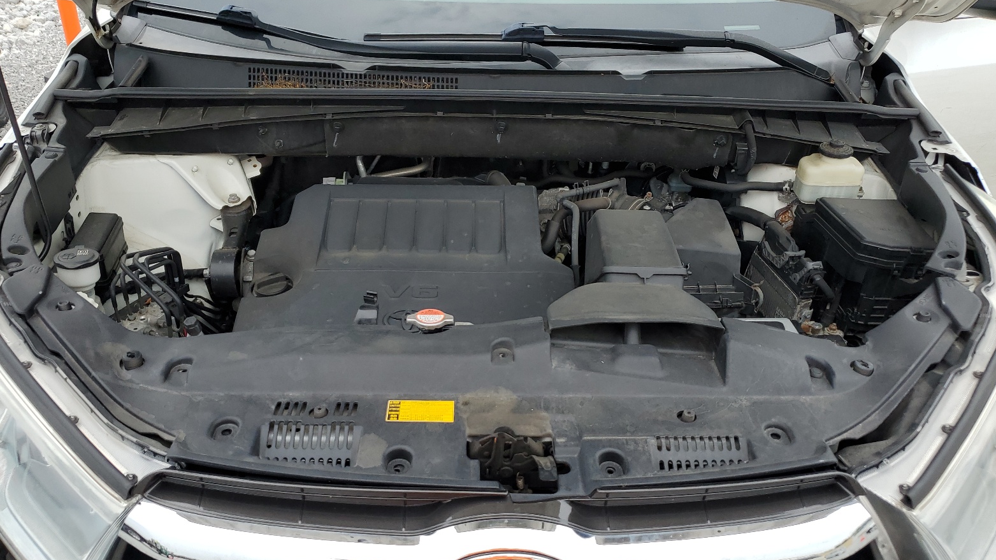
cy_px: 326
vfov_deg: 40.1
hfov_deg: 66.1
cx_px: 500
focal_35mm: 29
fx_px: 766
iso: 50
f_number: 1.5
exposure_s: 1/1250
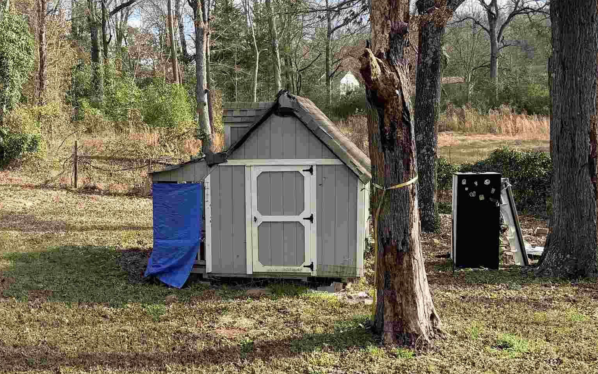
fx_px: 831
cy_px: 246
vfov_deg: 25.2
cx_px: 197
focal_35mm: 51
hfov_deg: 39.1
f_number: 1.78
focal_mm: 6.76
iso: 100
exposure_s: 1/1855
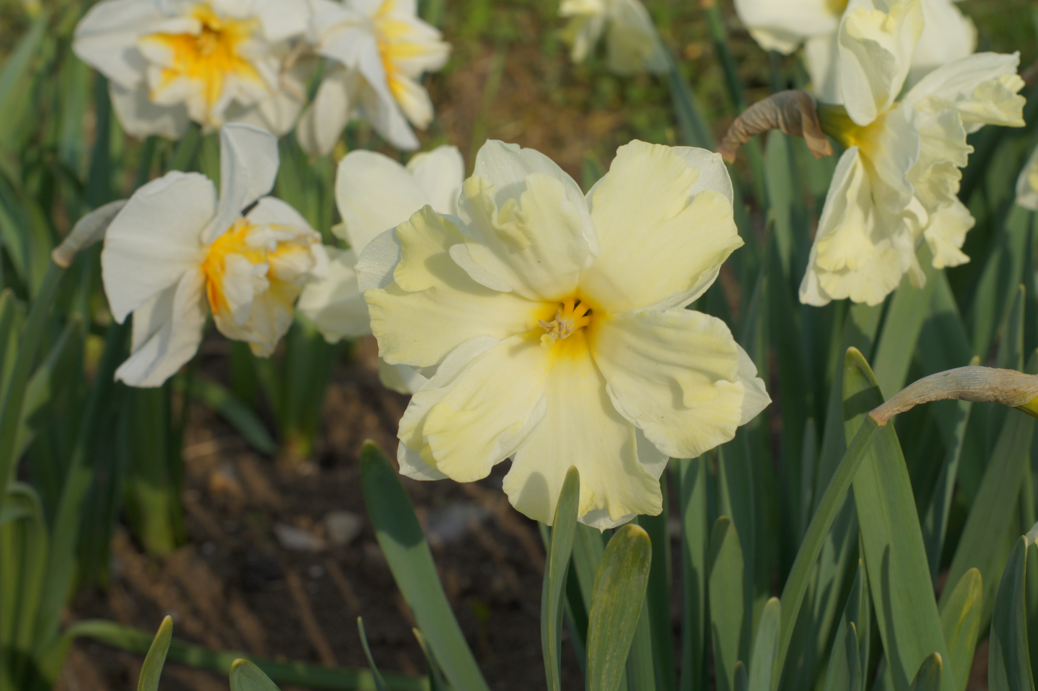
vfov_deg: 18.2
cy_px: 346
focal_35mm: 75
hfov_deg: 27.0
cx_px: 519
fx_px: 2161
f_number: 11
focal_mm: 50
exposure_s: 1/250
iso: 200
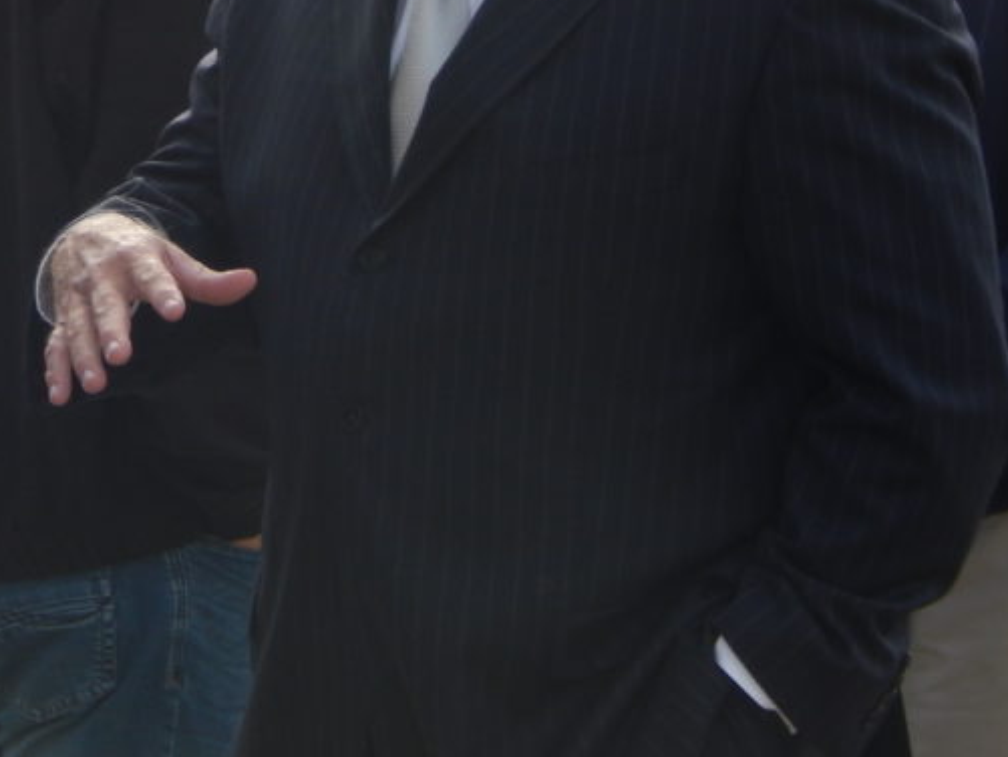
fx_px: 10952
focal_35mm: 376
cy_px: 16
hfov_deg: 5.3
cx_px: 52
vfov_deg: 4.0
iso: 125
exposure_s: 1/250
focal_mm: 32.8
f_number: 5.3
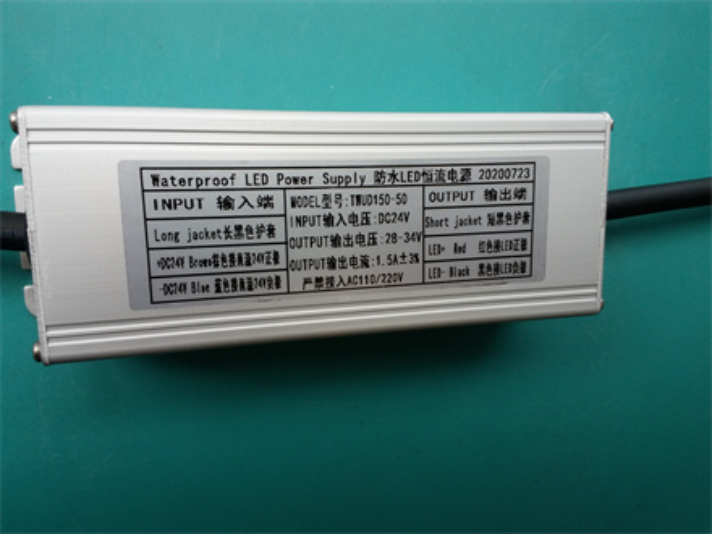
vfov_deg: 51.4
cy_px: 267
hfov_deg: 65.3
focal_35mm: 27
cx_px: 356
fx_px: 555
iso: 64
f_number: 2.09
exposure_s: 1/100
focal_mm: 3.6
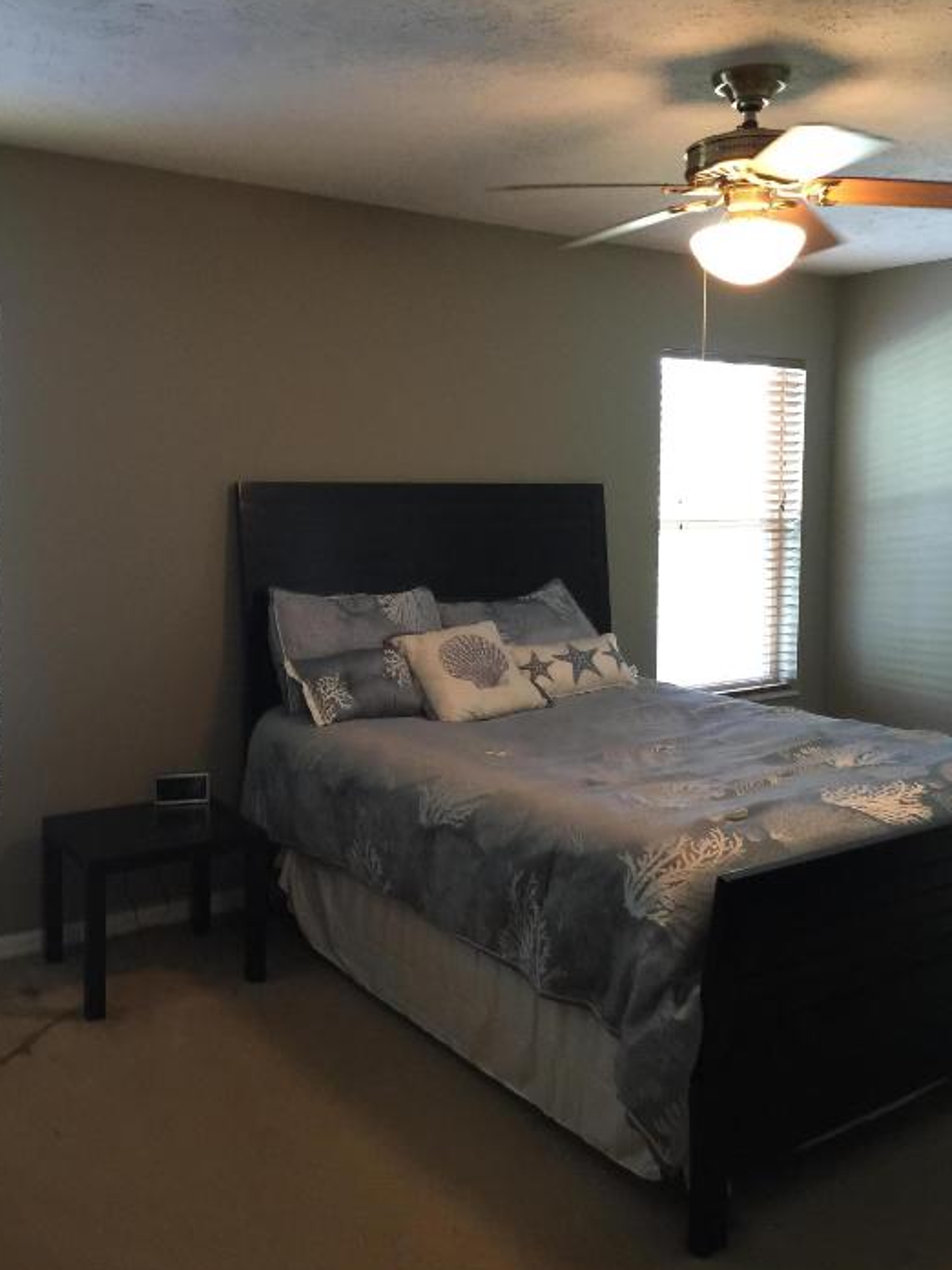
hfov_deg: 44.2
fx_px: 1173
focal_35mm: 32
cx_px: 485
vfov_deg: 56.8
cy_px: 591
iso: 125
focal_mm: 4.15
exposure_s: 1/15
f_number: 2.2
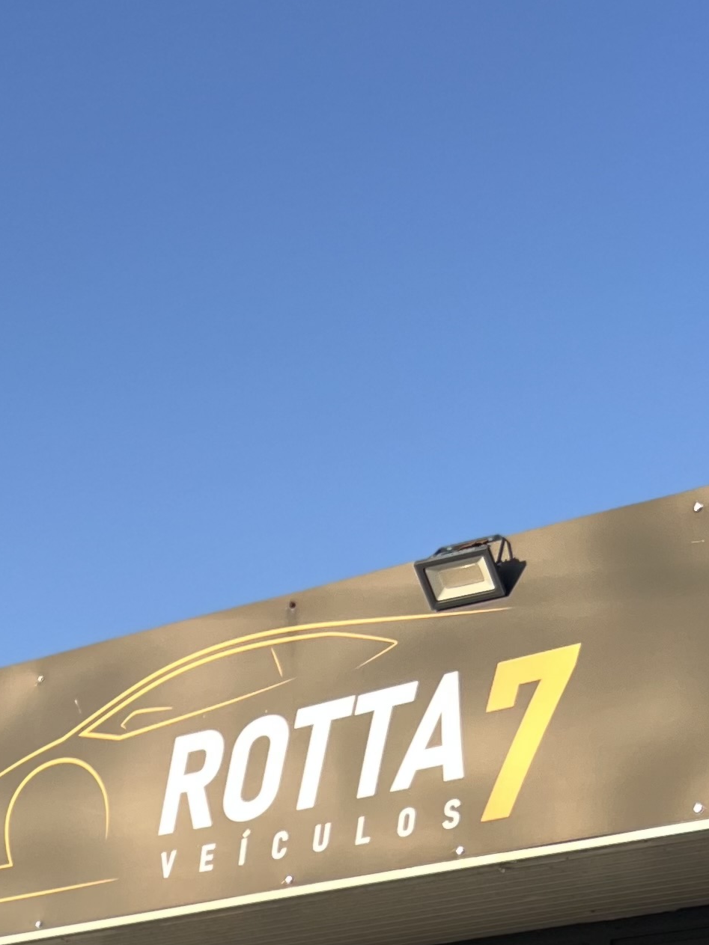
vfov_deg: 19.8
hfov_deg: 16.8
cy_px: 1494
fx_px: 2267
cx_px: -206
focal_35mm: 83
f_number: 1.5
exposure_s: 1/521
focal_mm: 5.7
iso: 50
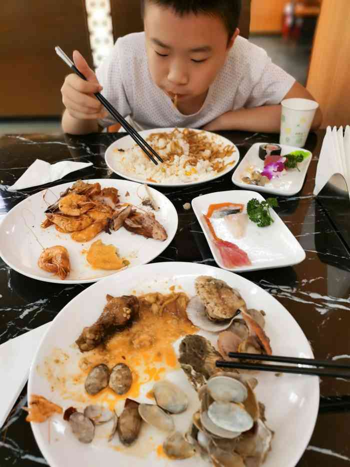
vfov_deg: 65.3
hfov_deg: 51.4
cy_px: 234
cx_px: 175
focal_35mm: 27
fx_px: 364
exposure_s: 1/33.3
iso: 640
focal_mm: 5.58
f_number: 1.8
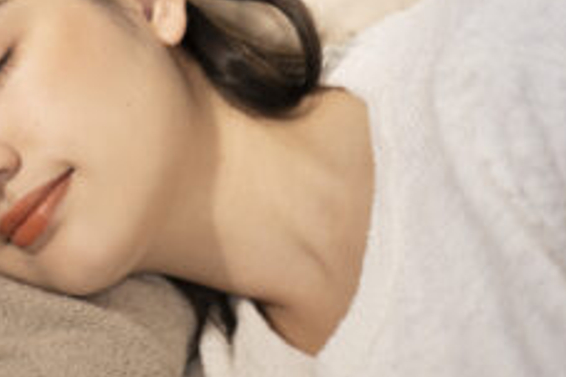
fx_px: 2028
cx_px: 151
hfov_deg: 15.8
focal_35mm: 129
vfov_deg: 10.6
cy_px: 176
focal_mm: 70
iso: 100
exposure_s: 1/100
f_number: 2.8
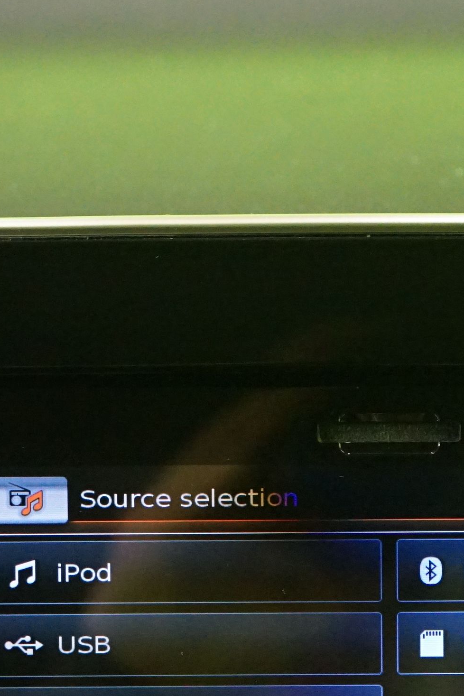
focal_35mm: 110
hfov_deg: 12.4
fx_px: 2127
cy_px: 513
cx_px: 390
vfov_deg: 18.5
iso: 6400
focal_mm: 41
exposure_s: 1/20
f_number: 4.5
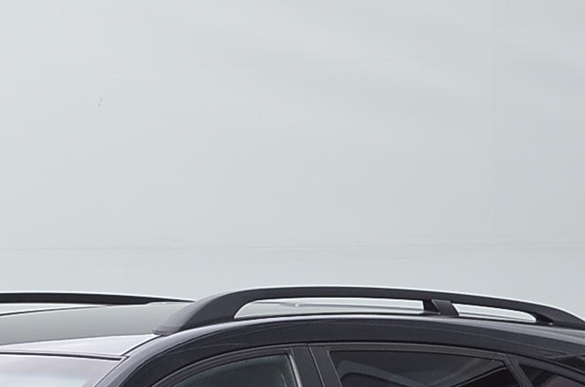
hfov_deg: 9.1
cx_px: -65
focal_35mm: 224
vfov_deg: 6.0
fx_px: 3632
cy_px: 588
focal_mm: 40
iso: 400
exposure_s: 1/80
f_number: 11
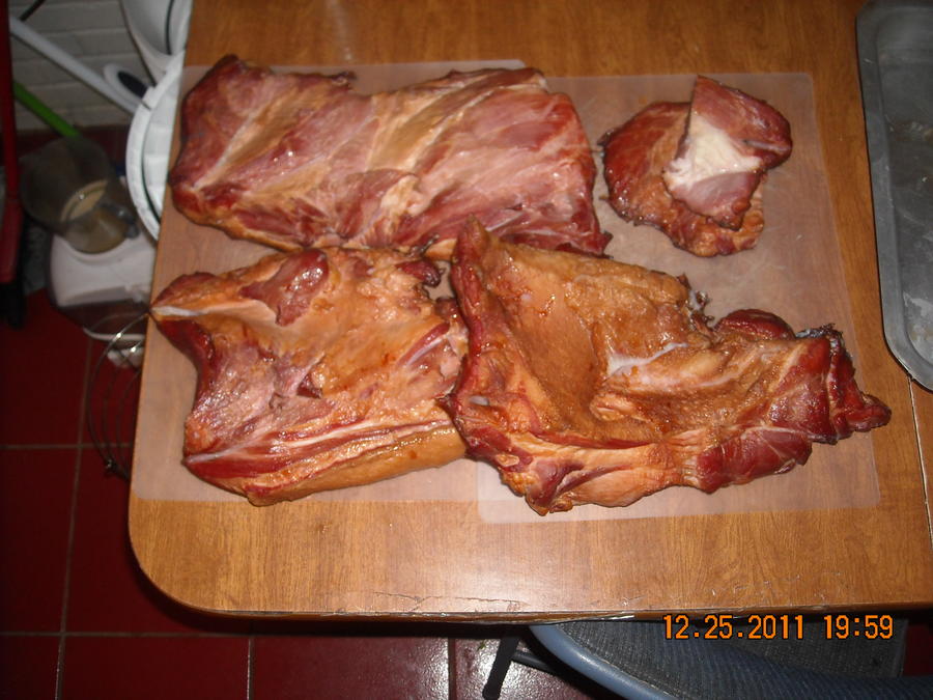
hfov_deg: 52.6
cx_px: 466
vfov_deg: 40.7
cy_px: 350
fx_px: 943
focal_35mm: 35
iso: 200
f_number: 2.8
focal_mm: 5.7
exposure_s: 1/60
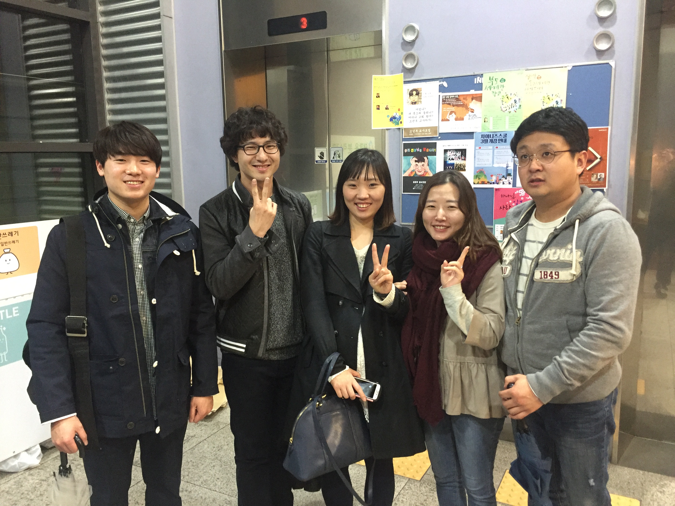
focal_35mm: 29
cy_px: 253
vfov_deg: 48.2
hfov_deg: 61.7
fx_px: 565
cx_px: 338
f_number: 2.2
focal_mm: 4.15
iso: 320
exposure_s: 1/15
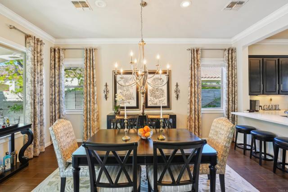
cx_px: 144
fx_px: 128
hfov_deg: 96.7
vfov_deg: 73.8
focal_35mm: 16
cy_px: 96
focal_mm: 16
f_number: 8
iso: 320
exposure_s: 1/80
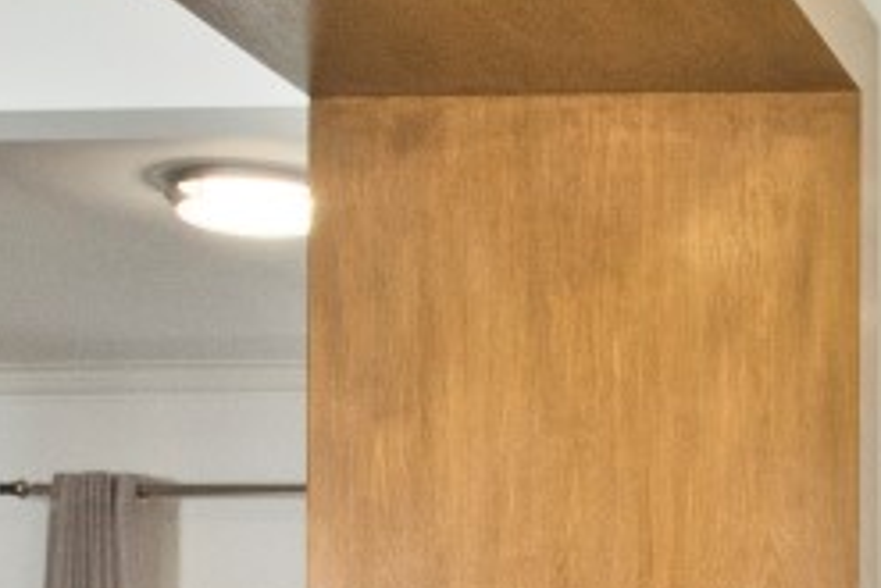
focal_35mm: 157
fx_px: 3844
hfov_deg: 12.3
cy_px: 909
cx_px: 1412
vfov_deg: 8.5
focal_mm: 24
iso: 800
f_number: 13
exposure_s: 1/80
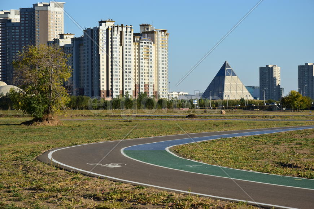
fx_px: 1112
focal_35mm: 128
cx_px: 157
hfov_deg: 16.1
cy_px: 104
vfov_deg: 10.8
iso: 200
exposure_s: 1/400
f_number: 9
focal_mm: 85
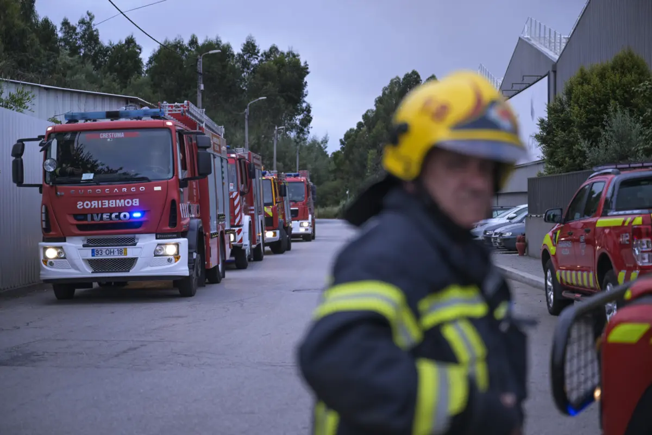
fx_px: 1213
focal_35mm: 67
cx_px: 326
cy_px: 218
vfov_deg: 20.3
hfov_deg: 30.1
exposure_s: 1/250
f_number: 2.8
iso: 320
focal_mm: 67
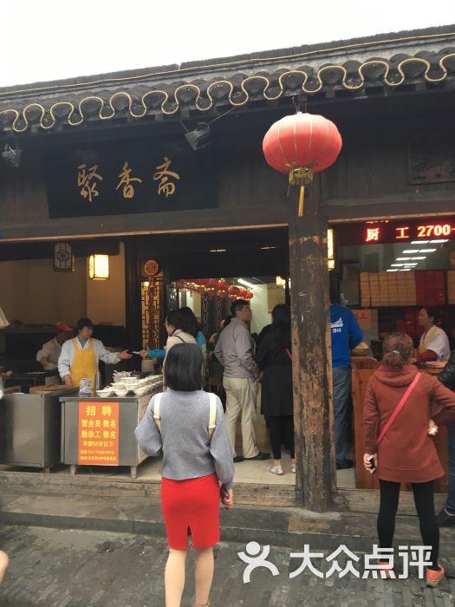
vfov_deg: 61.7
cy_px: 304
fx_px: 508
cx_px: 228
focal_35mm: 29
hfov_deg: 48.2
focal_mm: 4.15
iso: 80
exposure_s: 1/33
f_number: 2.2
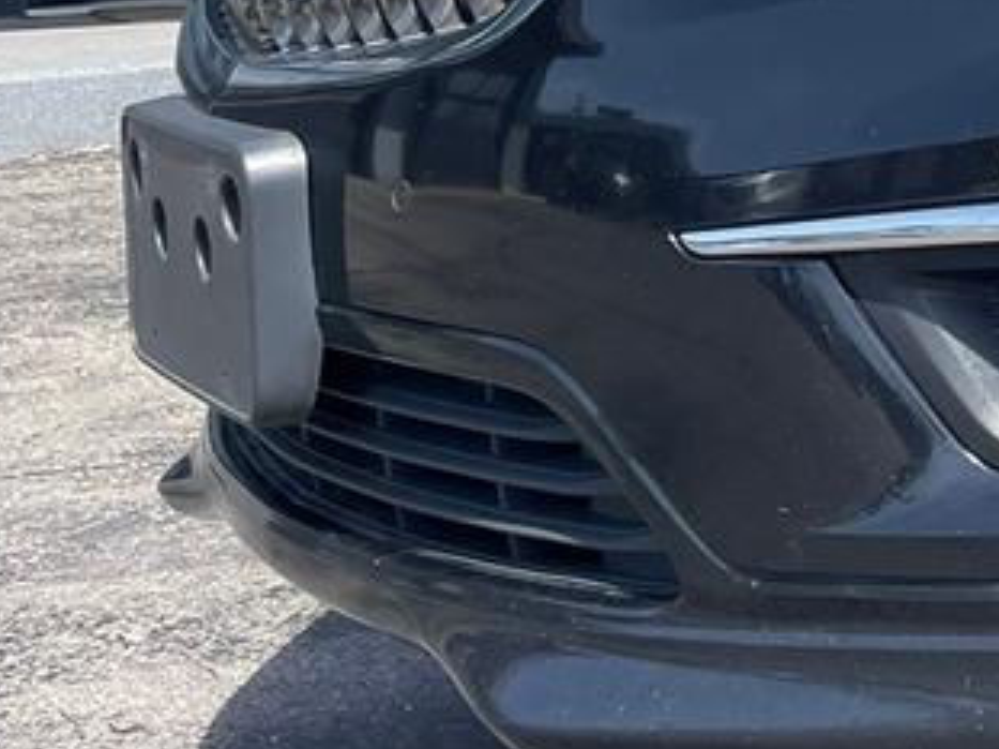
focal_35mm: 107
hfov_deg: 15.2
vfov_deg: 13.1
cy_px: -344
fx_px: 3087
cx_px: 1934
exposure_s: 1/1916
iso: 32
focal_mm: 4.2
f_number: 1.6
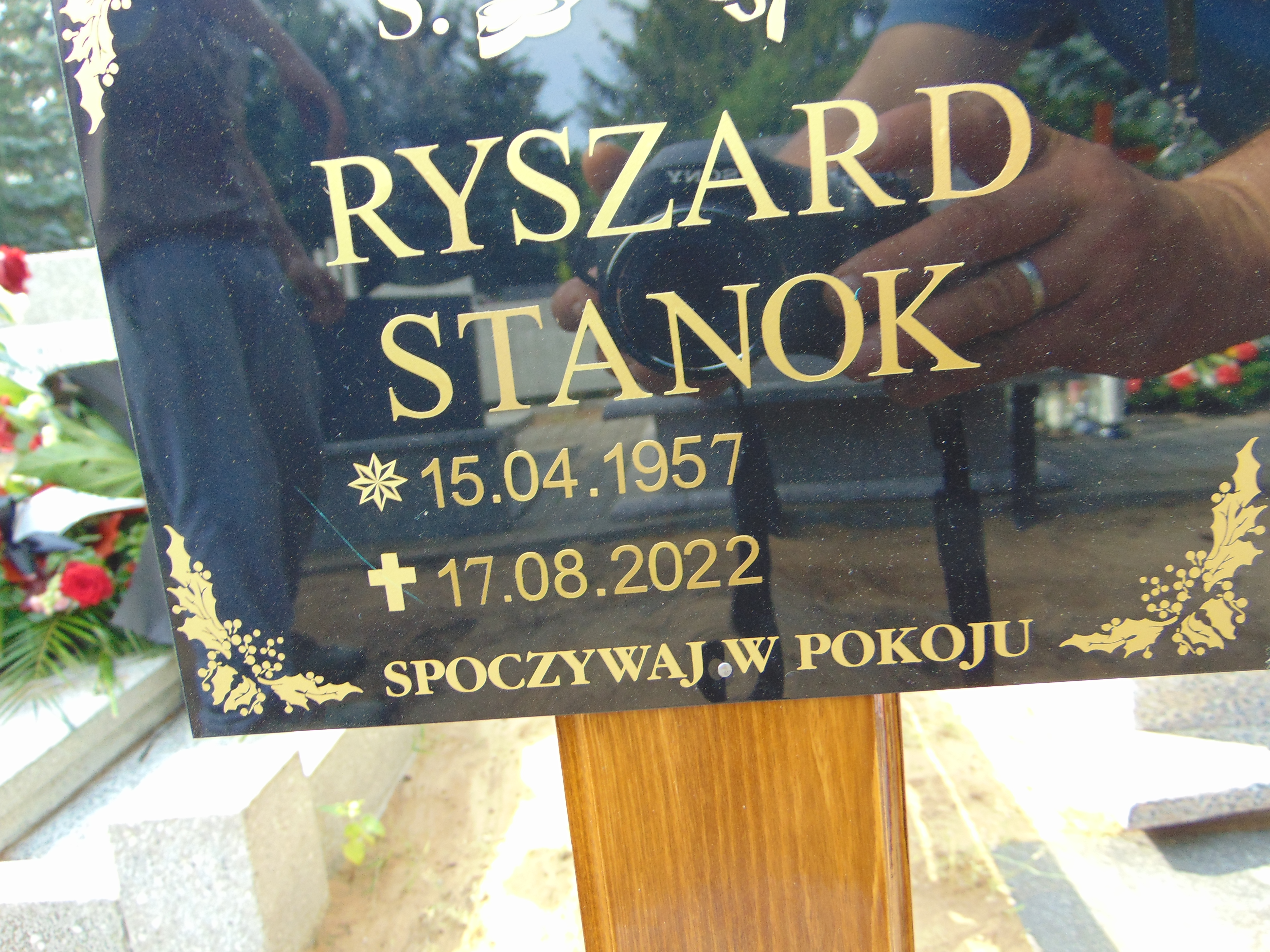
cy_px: 476
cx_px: 635
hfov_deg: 69.4
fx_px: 917
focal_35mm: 25
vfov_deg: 54.9
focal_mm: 4.5
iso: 80
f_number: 3
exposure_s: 1/80
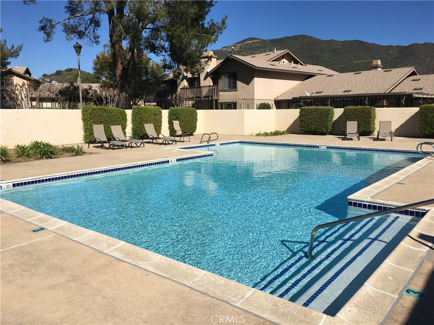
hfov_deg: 61.7
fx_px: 364
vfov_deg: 48.2
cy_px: 162
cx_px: 217
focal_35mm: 29
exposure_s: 1/2959
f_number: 2.2
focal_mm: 4.15
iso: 25
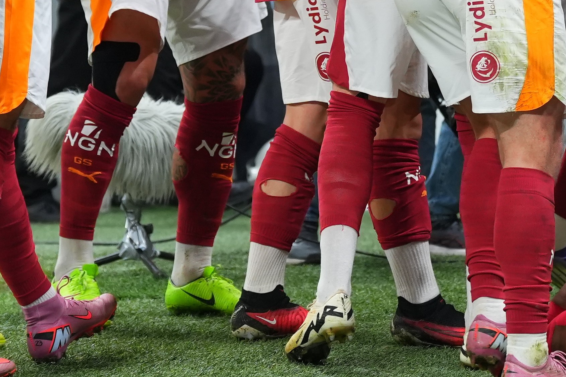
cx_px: 558
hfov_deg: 5.3
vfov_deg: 3.5
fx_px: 6100
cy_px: -57
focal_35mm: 388
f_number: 3.5
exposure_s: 1/640
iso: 1600
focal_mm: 95
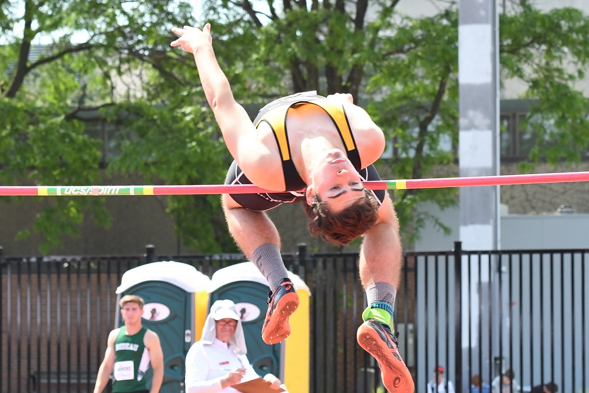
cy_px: 196
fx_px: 1963
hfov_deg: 17.1
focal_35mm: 120
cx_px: 294
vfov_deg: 11.4
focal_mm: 80
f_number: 5.6
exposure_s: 1/1000
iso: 800
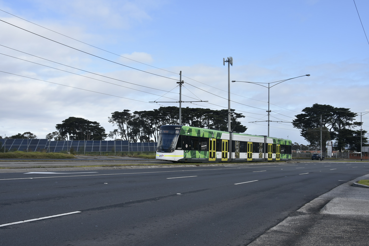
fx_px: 400
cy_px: 123
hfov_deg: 49.6
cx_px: 184
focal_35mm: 39
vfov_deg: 34.2
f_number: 7.1
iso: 160
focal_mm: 26
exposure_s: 1/320
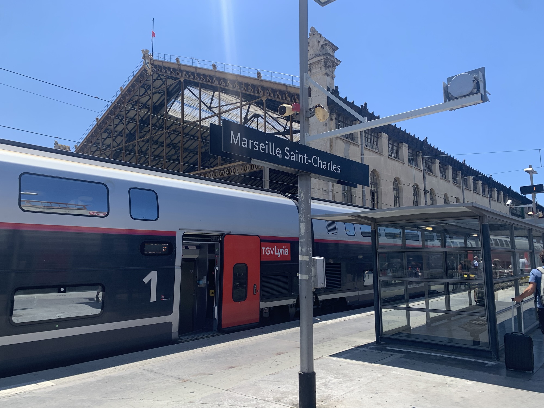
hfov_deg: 67.3
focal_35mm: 26
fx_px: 409
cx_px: 272
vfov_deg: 53.1
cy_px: 204
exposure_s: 1/1992
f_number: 1.8
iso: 25
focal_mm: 4.25
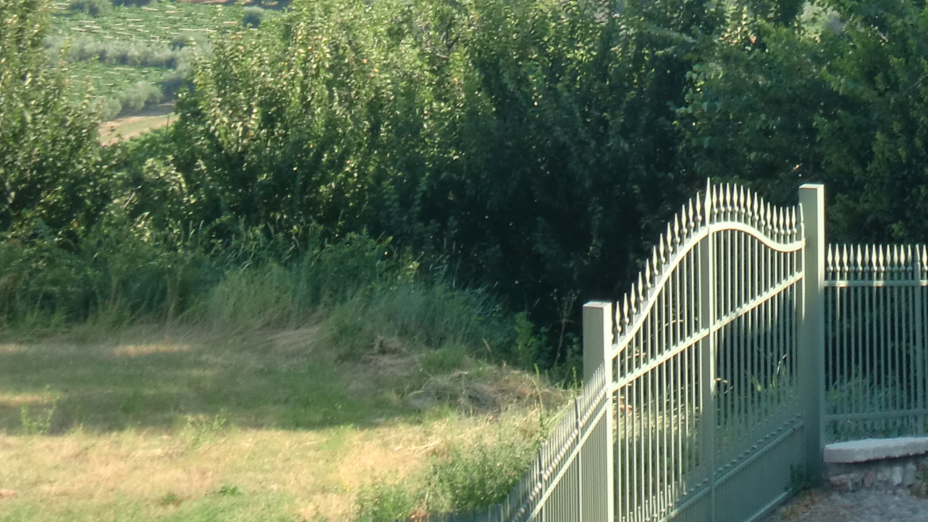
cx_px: 832
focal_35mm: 184
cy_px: 4
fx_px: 4527
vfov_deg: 6.6
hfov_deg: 11.6
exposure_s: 1/125
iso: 64
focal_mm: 15.81
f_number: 5.4
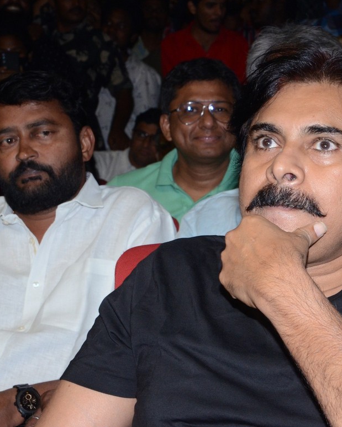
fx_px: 1721
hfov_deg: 11.3
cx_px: 285
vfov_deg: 14.2
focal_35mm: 136
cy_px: 214
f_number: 13
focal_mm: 62
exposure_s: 1/125
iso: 1250
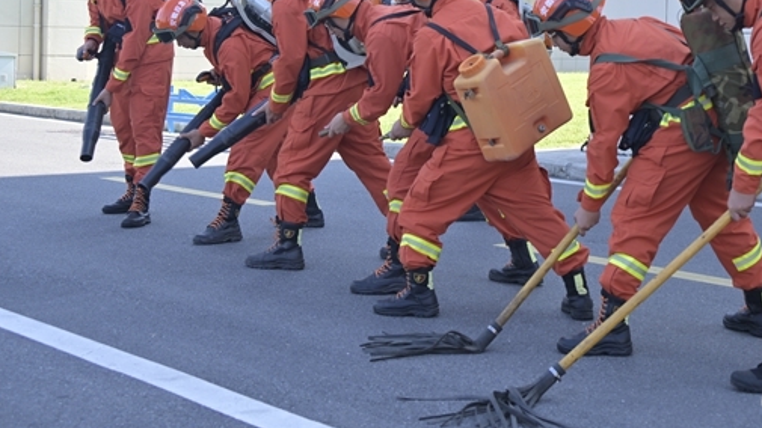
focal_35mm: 68
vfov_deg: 17.5
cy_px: 60
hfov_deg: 30.7
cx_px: 527
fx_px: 1374
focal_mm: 41
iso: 100
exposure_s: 1/125
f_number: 5
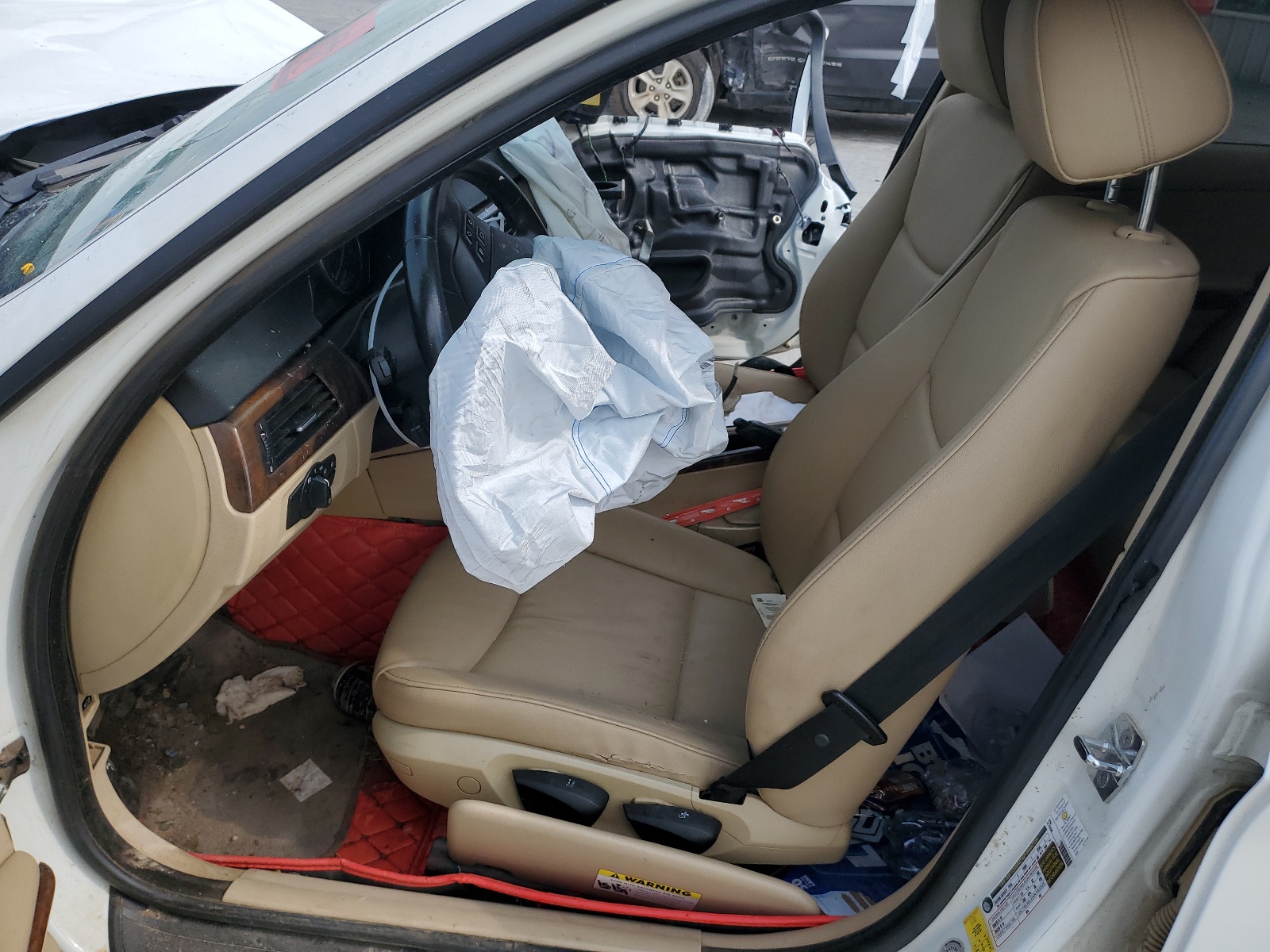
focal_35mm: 26
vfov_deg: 53.1
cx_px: 635
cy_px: 476
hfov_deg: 67.3
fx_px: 954
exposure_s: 1/2000
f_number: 1.5
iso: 50
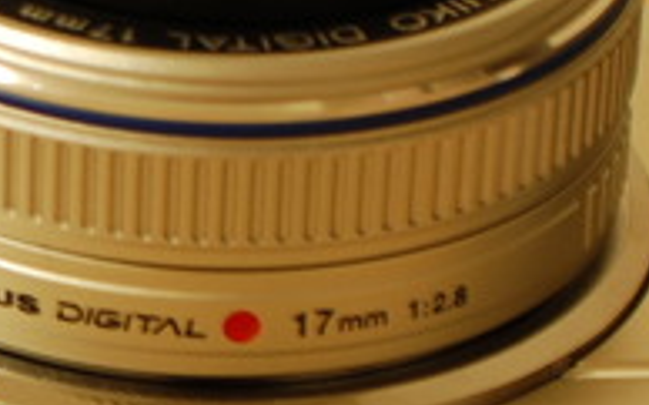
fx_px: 4997
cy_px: 321
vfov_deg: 4.6
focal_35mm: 283
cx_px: -422
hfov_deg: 7.3
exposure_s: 1/2.5
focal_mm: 35
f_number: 5.6
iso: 200
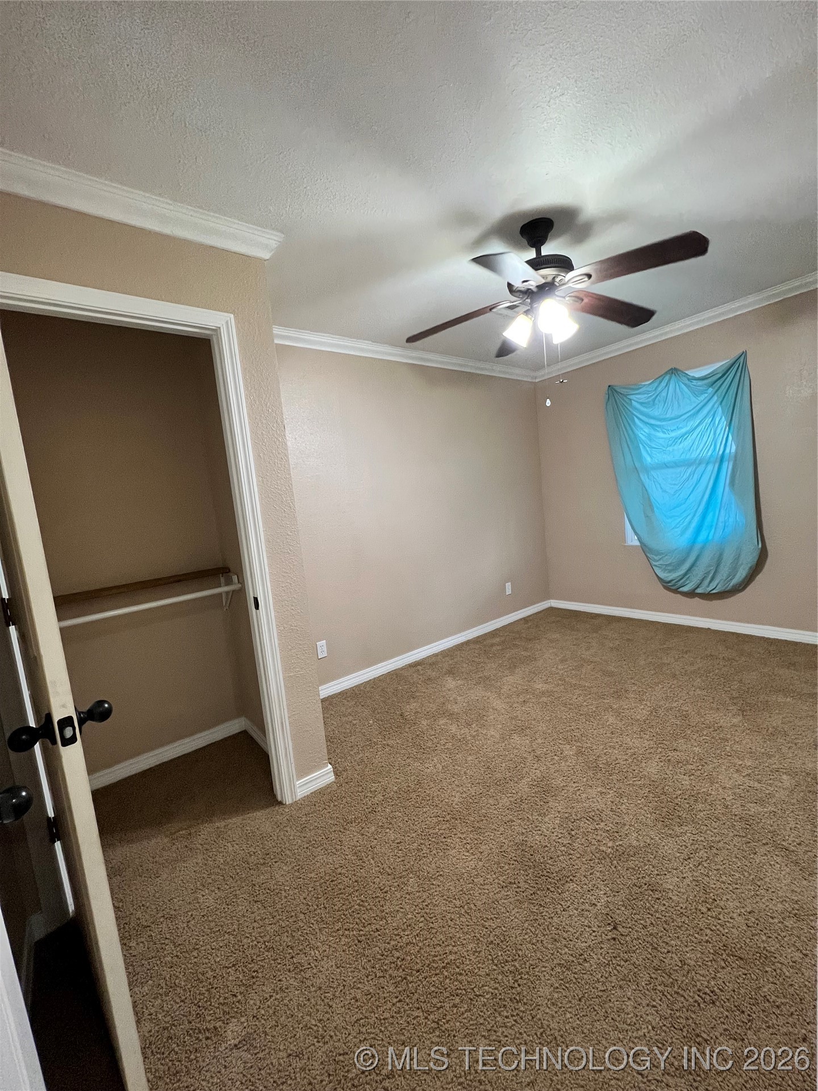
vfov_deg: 106.2
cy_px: 546
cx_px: 409
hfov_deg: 89.9
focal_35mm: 13
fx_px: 410
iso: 400
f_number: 1.8
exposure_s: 1/60
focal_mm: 1.57
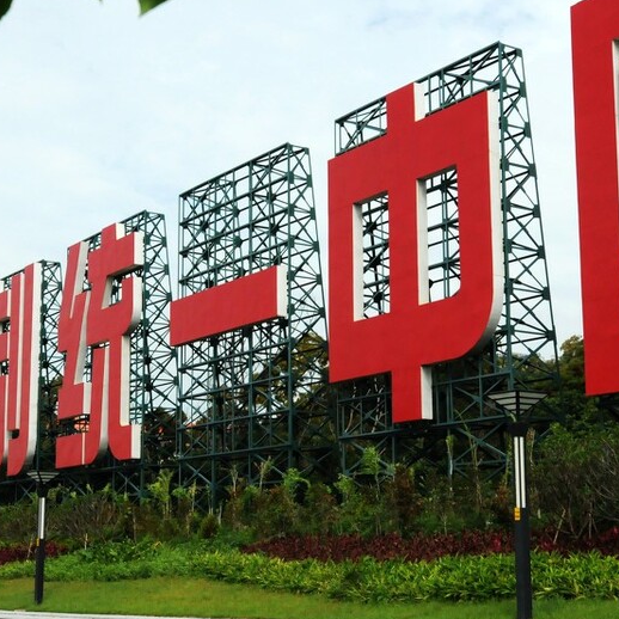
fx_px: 1194
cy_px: 320
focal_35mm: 59
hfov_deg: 29.1
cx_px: 337
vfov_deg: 29.1
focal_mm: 20
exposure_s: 1/1600
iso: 800
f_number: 10
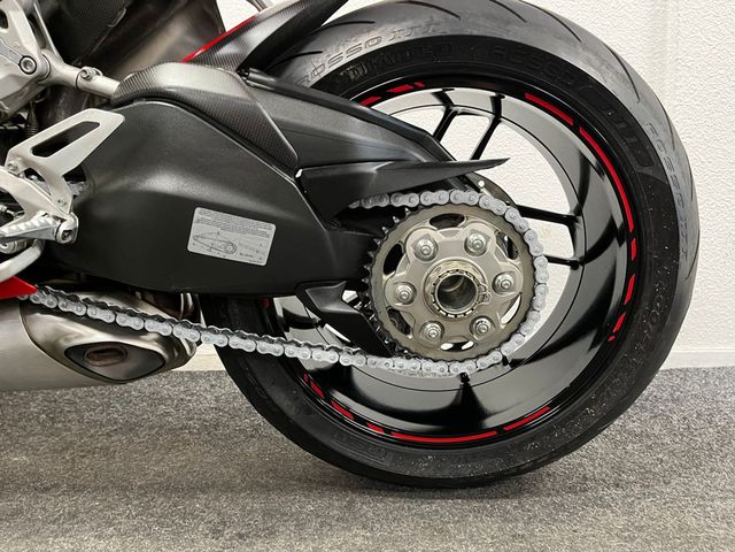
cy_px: 276
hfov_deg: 67.3
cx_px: 368
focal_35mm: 26
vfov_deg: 53.1
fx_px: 552
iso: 400
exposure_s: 1/33
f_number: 1.6
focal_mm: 5.1
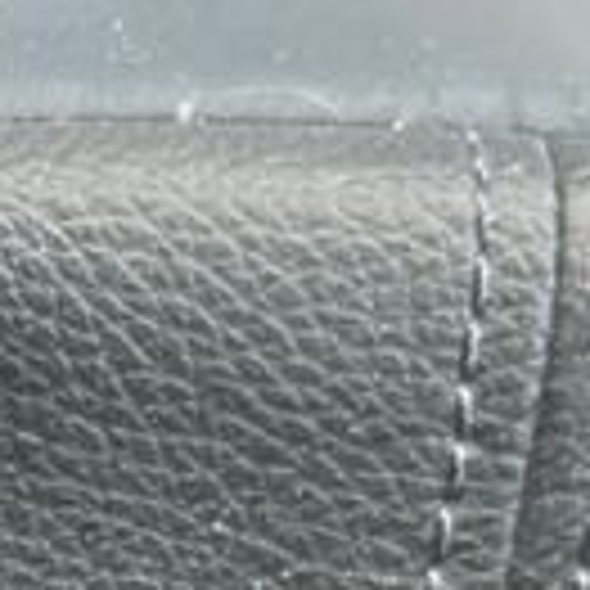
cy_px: 1153
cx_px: -815
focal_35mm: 180
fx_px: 3471
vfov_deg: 9.2
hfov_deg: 8.8
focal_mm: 5.1
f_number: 1.6
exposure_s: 1/88
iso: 125
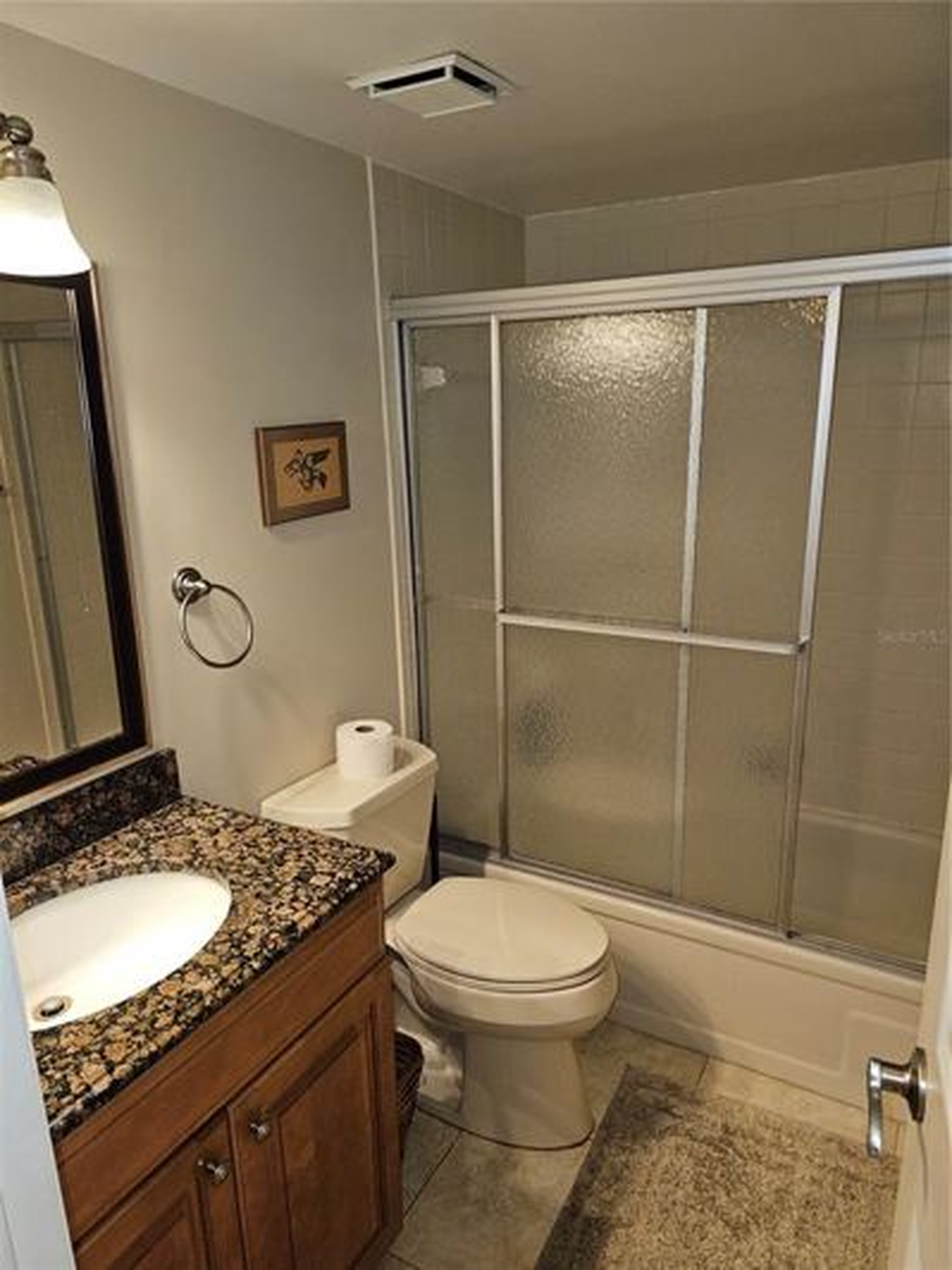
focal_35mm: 23
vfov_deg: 73.9
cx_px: 476
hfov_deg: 58.9
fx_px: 843
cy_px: 635
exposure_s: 1/40
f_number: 1.7
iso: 100
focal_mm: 6.3
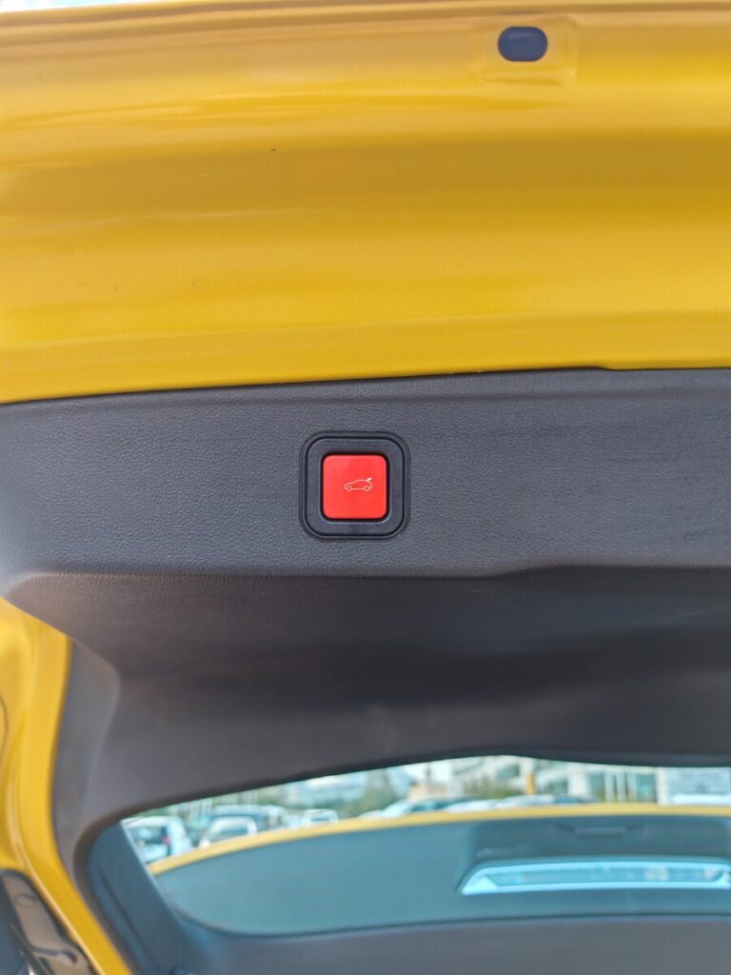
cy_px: 488
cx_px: 366
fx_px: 760
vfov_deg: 65.3
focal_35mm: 27
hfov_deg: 51.4
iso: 64
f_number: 2
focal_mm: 6.83
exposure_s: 1/100
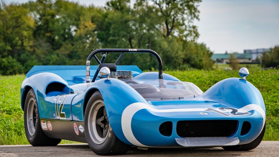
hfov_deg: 11.6
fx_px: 1376
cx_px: 140
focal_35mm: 186
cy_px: 79
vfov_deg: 6.5
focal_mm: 177
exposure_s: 1/500
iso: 400
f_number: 9
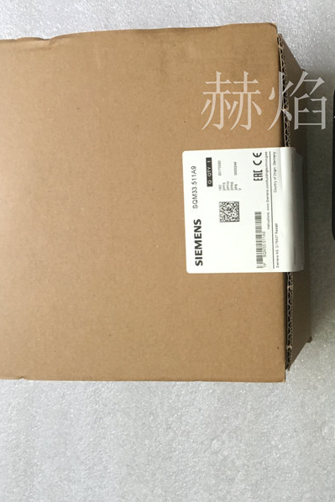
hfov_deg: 31.0
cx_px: 310
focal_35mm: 41
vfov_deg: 47.4
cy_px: 254
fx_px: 572
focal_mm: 4.15
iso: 160
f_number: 2.2
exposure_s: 1/33
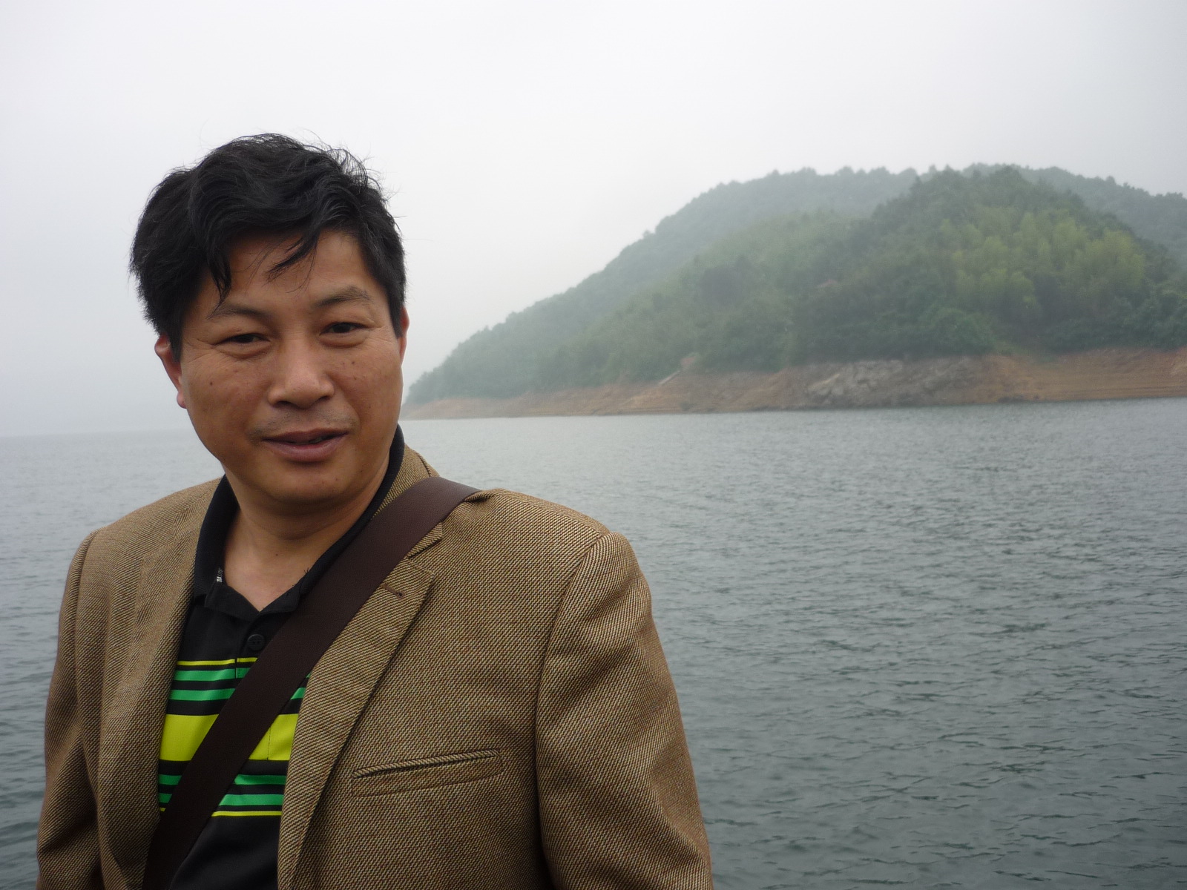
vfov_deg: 42.9
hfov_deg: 55.4
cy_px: 445
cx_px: 594
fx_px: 1132
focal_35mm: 33
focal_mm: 5.5
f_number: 2.8
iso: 100
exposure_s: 1/400
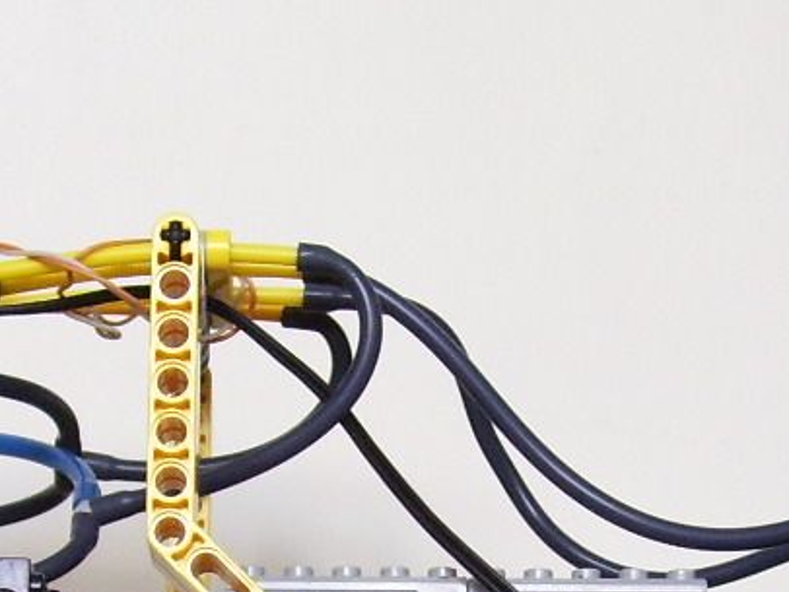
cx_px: 451
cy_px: 780
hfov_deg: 15.9
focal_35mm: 124
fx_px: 2828
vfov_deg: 11.6
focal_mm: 7
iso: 160
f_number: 3
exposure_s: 1/8
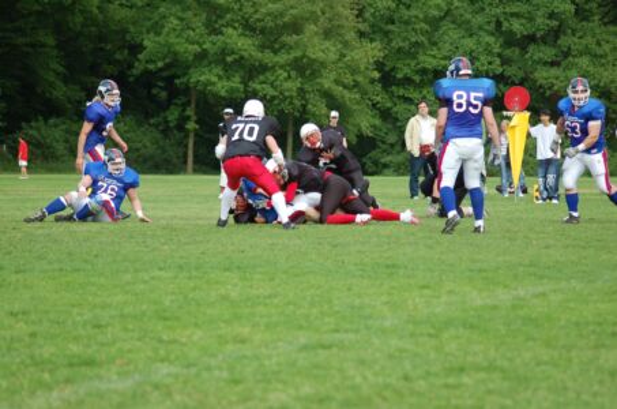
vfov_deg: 8.3
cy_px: 204
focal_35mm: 165
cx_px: 308
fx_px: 2822
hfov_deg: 12.5
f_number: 4.2
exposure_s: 1/1000
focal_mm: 110
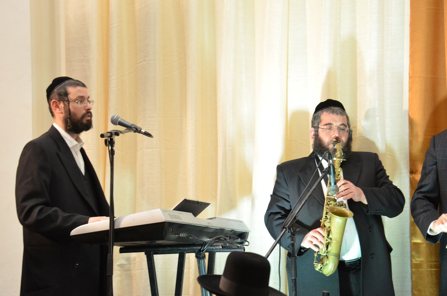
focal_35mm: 132
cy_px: 149
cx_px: 223
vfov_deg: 10.3
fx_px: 1636
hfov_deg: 15.6
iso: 1600
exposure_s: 1/100
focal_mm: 86
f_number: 7.1
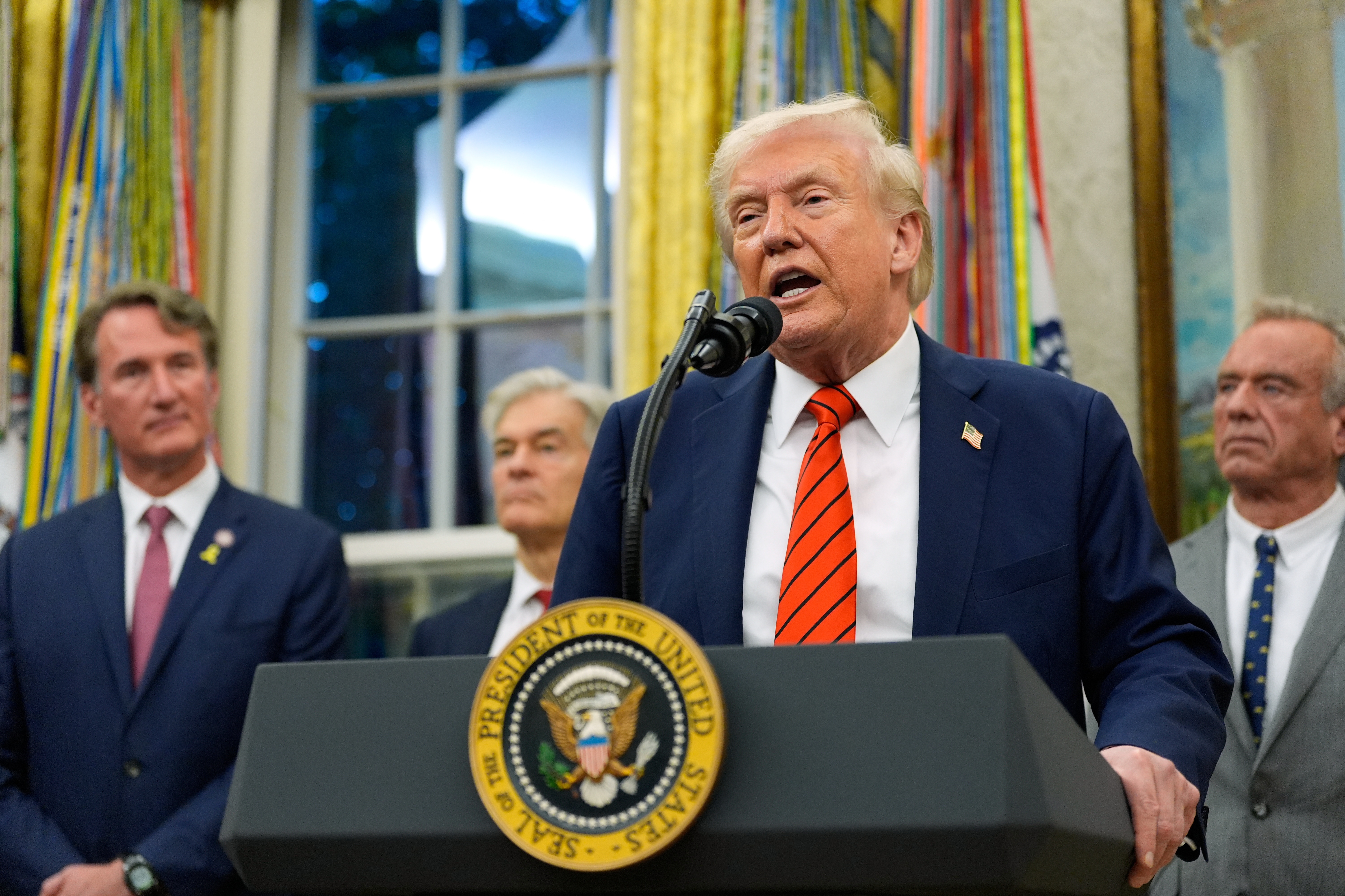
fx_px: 2615
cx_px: 672
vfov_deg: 19.5
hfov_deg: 28.8
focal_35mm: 70
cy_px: 448
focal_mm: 70
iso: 2500
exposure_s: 1/400
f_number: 2.8
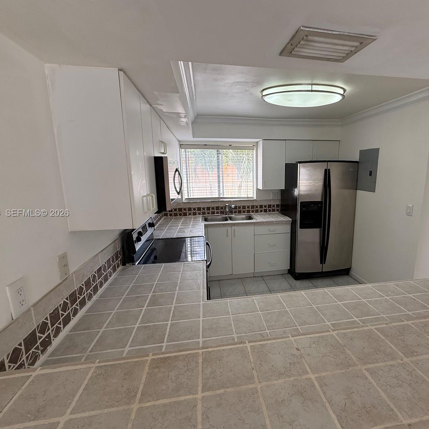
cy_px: 214
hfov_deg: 83.3
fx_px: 238
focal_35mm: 17
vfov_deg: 84.0
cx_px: 249
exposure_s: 1/120
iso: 160
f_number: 2.2
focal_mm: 2.22
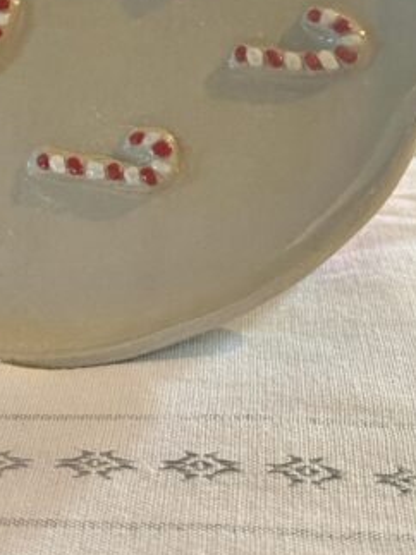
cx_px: 76
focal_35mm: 119
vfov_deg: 16.0
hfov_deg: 12.4
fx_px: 1908
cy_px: -81
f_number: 1.78
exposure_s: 1/36
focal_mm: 6.76
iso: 250
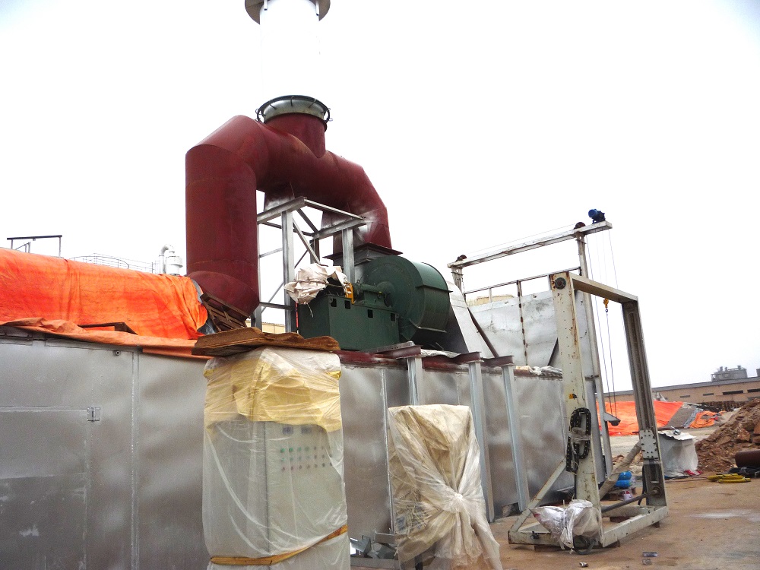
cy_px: 285
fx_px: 659
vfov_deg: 46.8
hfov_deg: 60.0
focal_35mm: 30
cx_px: 380
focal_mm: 5.2
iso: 100
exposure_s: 1/320
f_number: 4
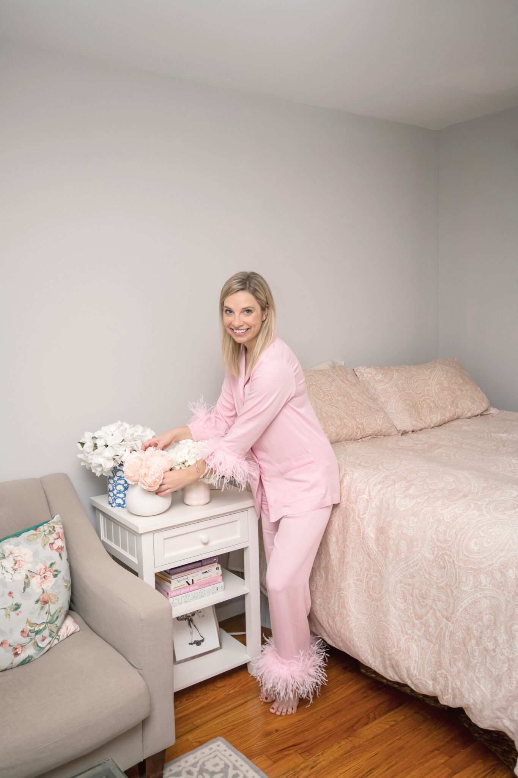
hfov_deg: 42.3
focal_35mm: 31
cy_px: 389
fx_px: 669
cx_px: 259
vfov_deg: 60.3
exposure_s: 1/250
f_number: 4
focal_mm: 31
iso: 640
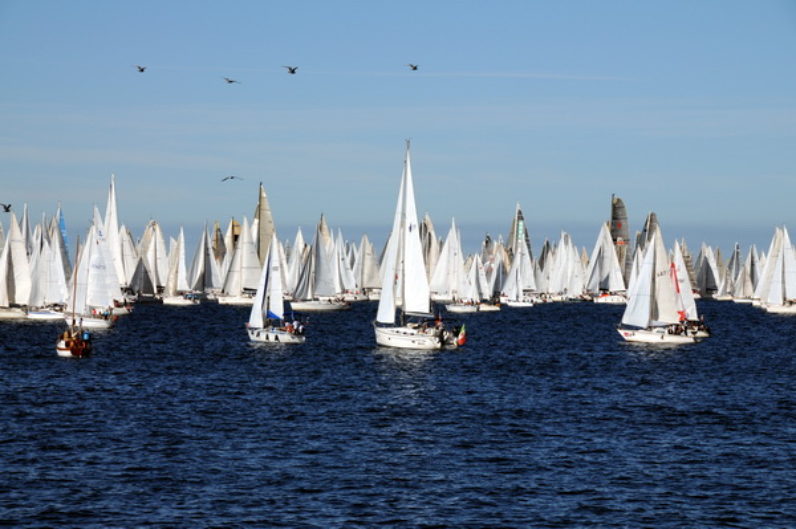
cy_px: 264
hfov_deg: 13.1
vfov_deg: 8.7
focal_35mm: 158
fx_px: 3480
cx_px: 398
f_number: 13
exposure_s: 1/640
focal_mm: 105
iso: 200
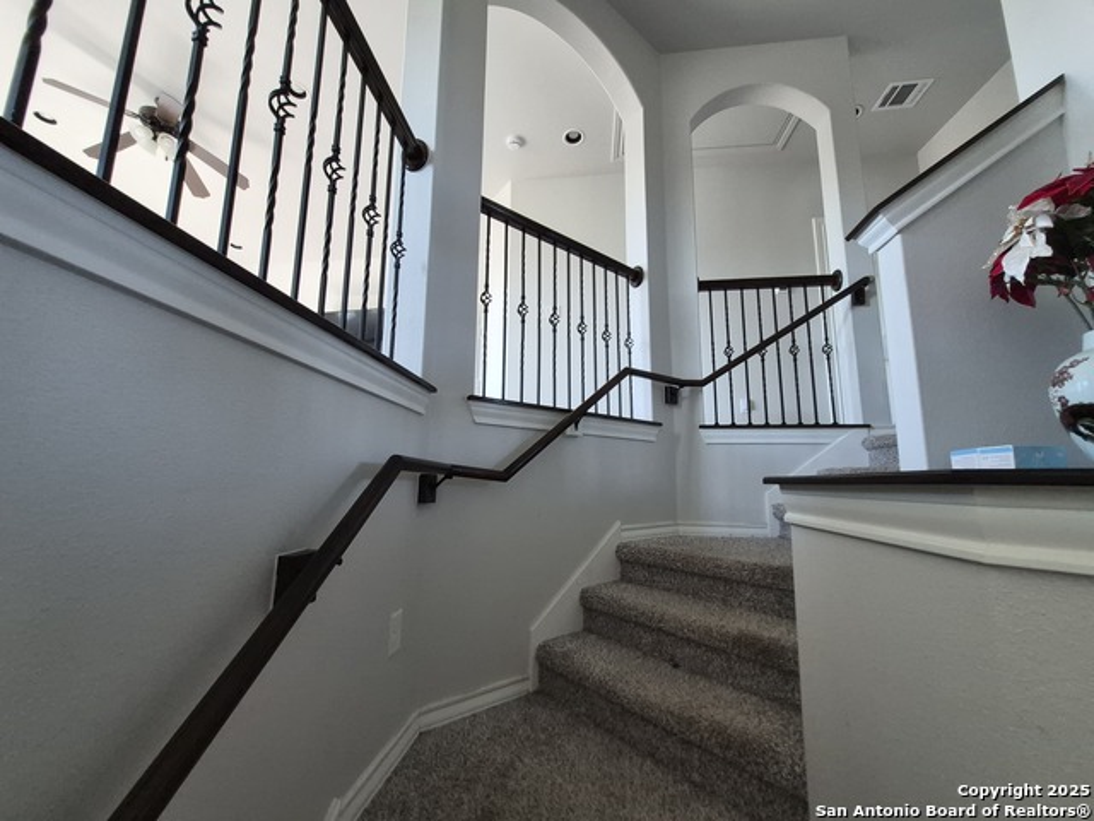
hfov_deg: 106.2
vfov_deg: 89.9
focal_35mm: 13
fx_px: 411
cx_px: 547
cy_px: 410
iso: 200
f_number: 2.2
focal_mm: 1.74
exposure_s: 1/60
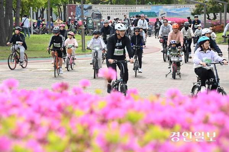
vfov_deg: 8.9
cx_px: 114
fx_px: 986
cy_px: 76
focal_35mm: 155
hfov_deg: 13.2
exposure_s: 1/400
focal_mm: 155
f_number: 8
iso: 500
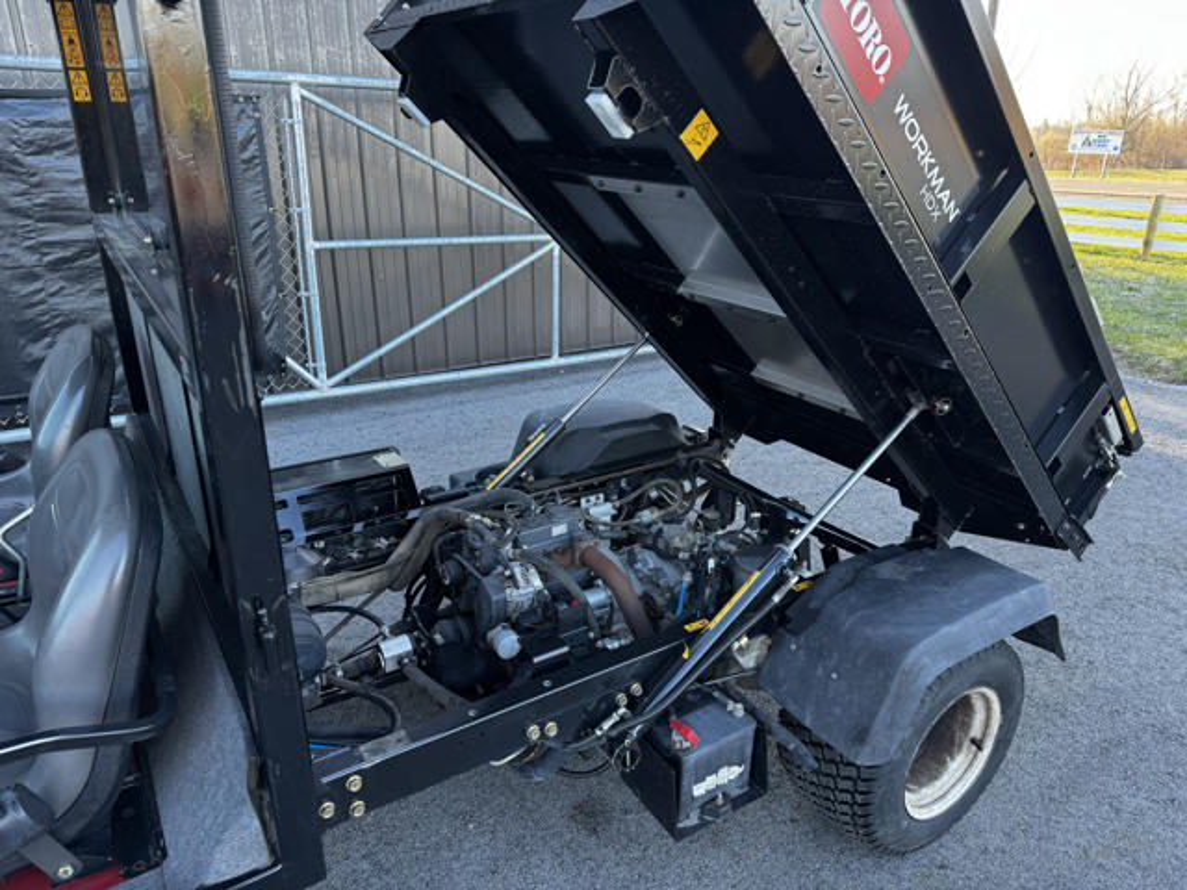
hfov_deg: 71.6
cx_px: 594
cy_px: 445
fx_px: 823
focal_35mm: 24
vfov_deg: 56.8
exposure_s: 1/121
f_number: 1.78
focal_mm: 6.76
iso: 80
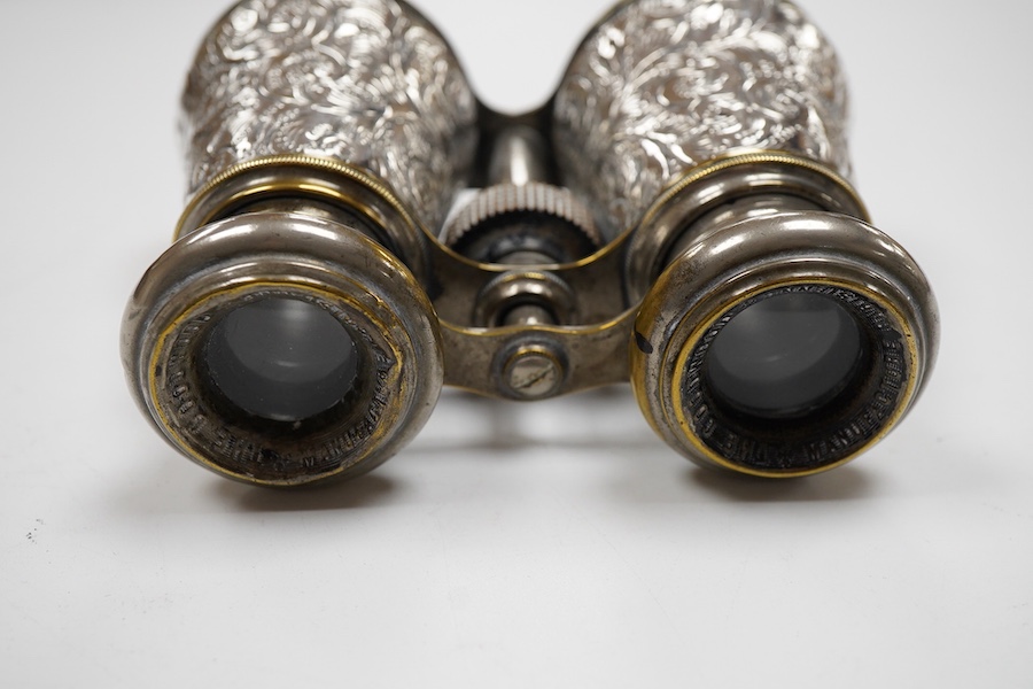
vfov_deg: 29.9
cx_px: 516
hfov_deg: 43.6
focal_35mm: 45
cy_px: 344
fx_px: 1291
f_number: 9
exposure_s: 1/125
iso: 800
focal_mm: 30
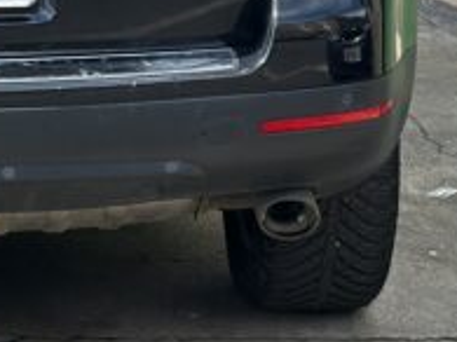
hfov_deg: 9.9
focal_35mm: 197
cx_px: -108
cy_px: -98
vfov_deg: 7.5
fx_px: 2599
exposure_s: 1/1357
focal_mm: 6.86
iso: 64
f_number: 1.78
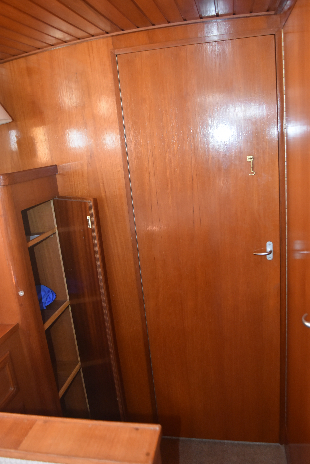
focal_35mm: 27
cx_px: 155
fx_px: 348
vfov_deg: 67.3
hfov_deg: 48.0
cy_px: 232
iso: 1800
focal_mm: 18
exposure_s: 1/60
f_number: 3.5
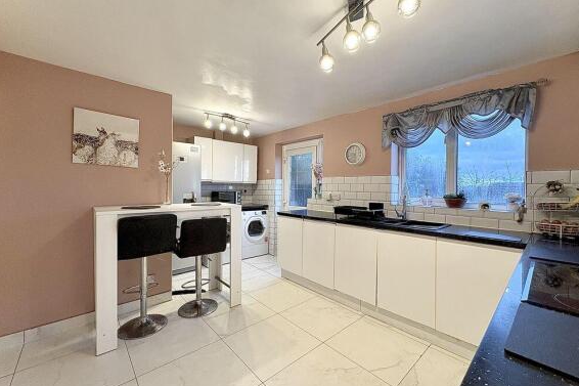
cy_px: 190
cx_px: 295
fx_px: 241
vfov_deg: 77.3
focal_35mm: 15
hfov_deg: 100.4
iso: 250
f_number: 2.2
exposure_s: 1/50
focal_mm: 2.22
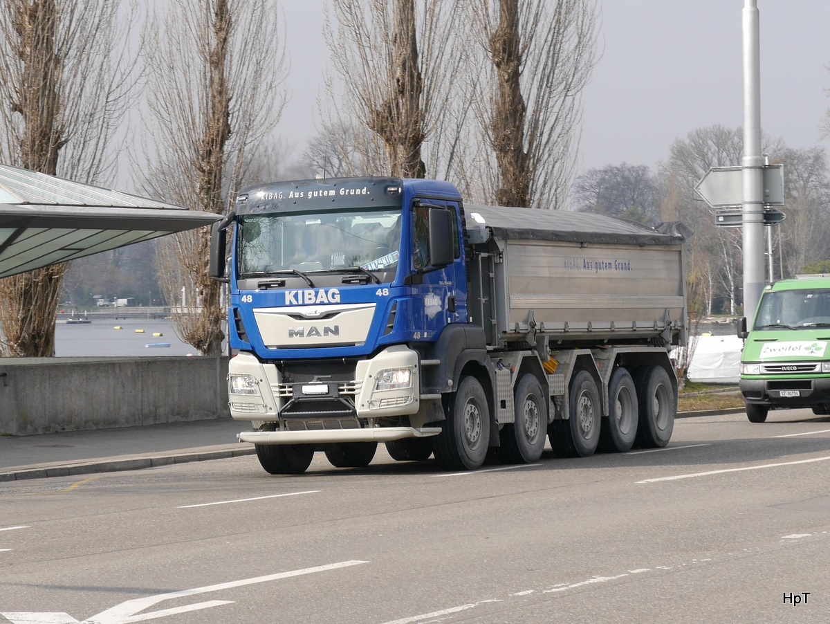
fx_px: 2016
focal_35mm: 84
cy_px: 312
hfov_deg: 23.3
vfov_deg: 17.6
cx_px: 415
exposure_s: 1/320
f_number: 8
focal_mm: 42
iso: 160
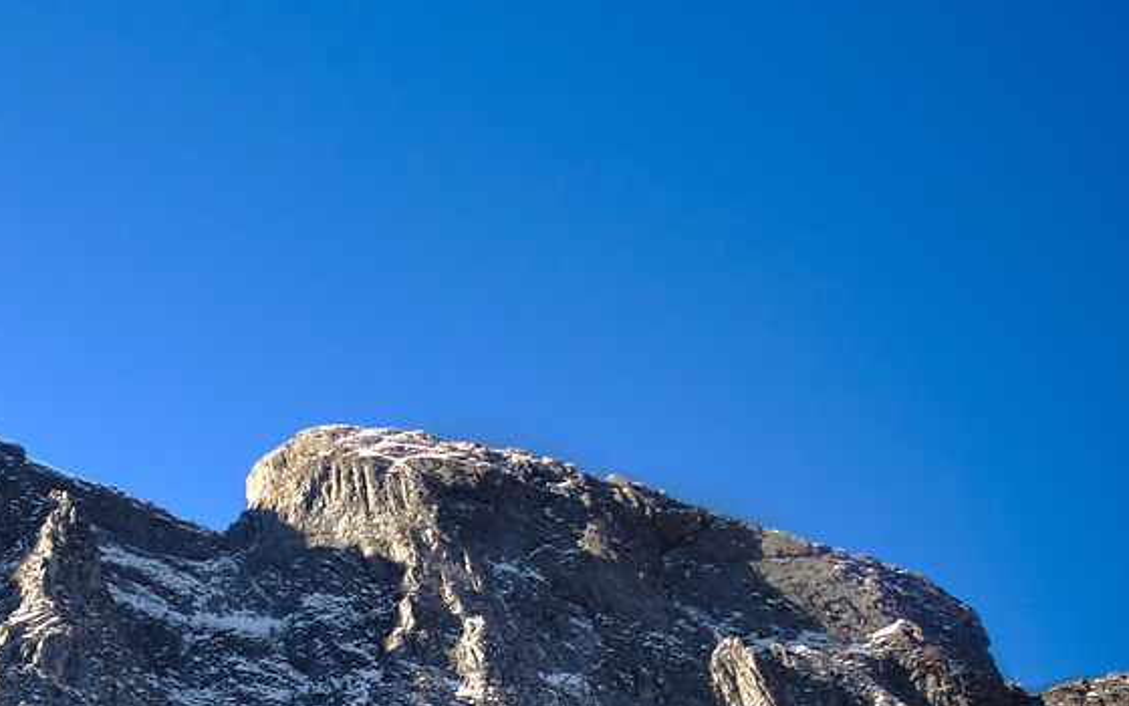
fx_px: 5508
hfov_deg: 11.4
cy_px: 1757
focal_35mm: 179
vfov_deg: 6.9
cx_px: -270
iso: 250
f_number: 3.2
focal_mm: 27
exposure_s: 1/4000
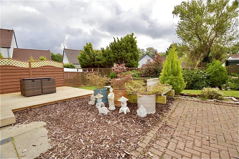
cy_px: 80
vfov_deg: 77.2
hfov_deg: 100.4
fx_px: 100
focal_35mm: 15
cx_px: 120
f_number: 7.1
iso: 100
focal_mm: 10
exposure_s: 1/200
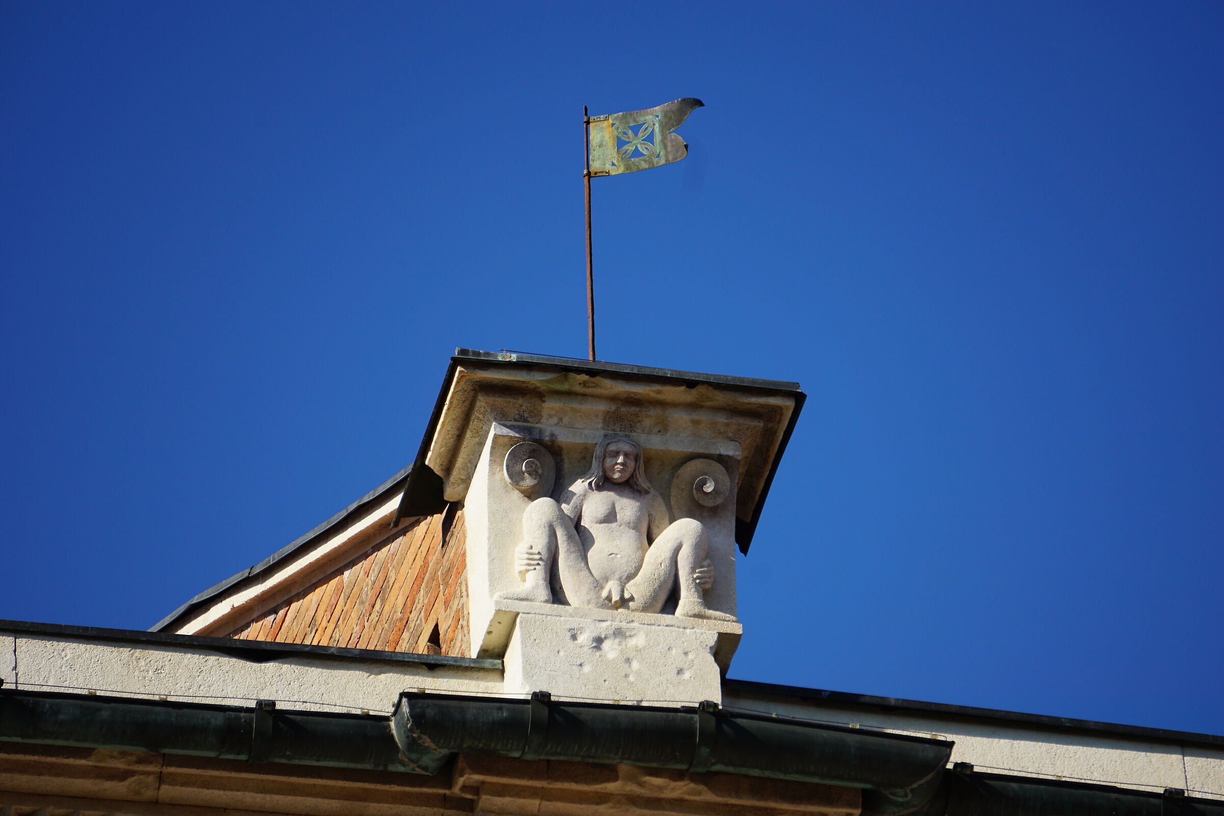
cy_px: 408
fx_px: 10709
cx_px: 612
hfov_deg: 6.5
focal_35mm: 315
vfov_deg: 4.4
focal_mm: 210
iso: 100
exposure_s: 1/400
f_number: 6.3
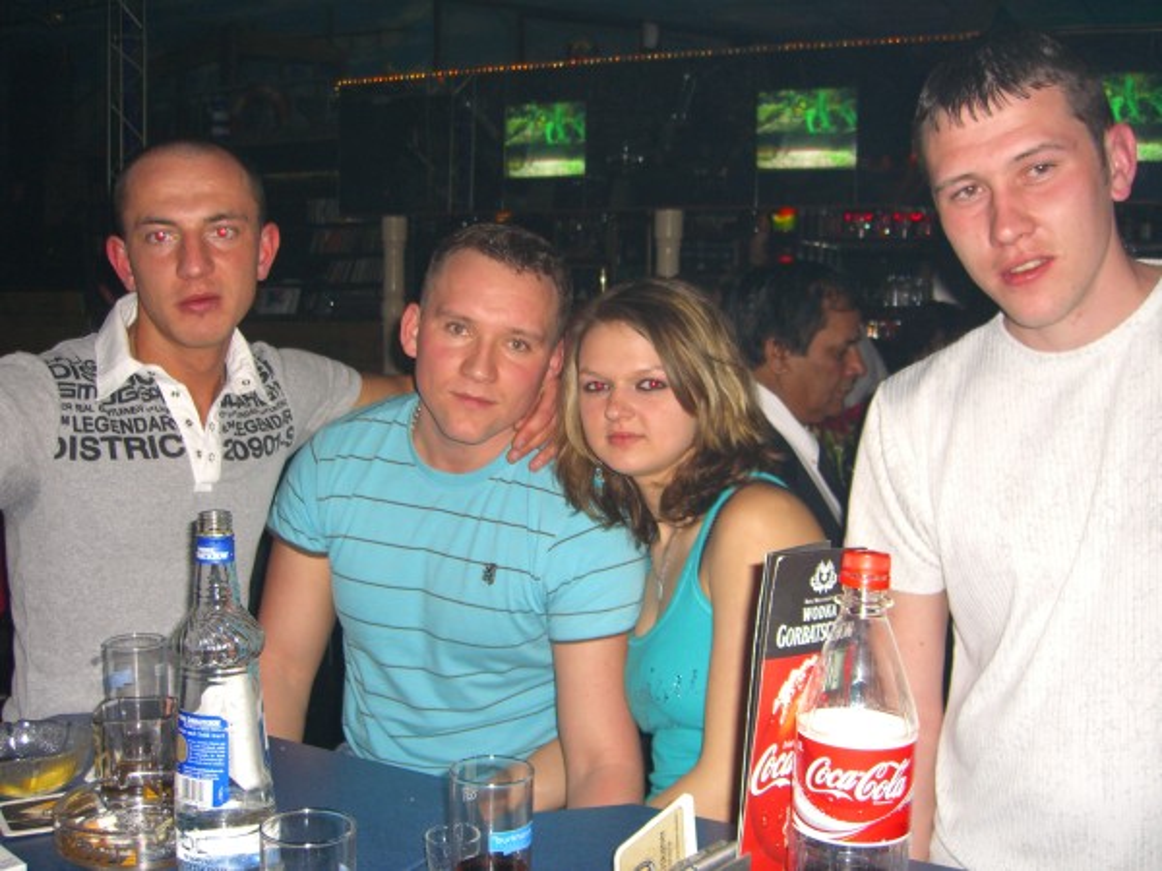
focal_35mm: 38
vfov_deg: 37.7
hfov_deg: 49.0
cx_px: 581
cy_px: 436
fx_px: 1276
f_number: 2.8
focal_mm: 7.9
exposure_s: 1/60
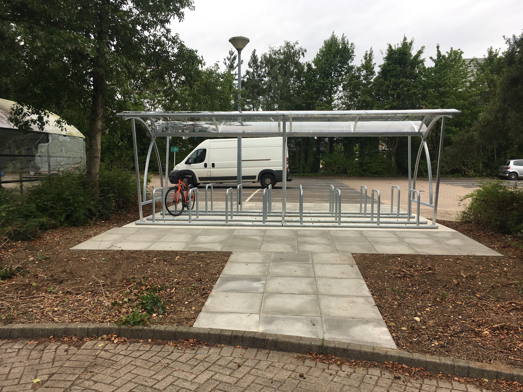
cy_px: 196
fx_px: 438
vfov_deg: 48.2
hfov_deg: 61.7
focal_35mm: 29
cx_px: 262
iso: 25
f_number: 2.2
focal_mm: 4.15
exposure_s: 1/295
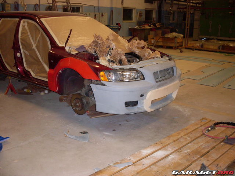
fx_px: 258
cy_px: 88
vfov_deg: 37.7
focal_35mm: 38
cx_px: 118
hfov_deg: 49.0
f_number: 2.8
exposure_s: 1/45
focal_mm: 6.3
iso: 120
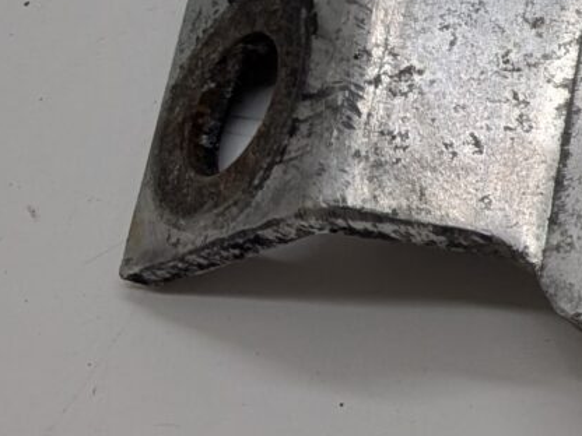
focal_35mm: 148
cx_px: 1540
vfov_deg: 10.0
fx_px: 2488
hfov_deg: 10.7
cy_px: 28
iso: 48
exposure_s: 1/95.5
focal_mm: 6.9
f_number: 1.68
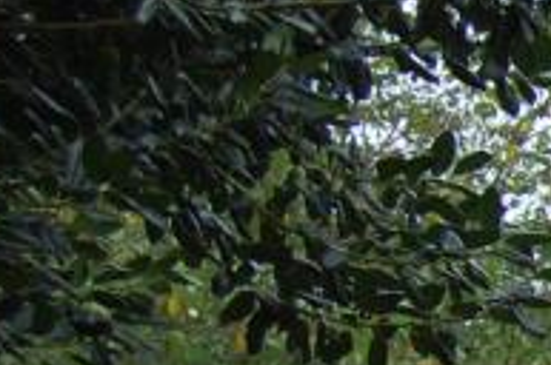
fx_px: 4110
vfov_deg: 5.0
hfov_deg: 7.1
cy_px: 624
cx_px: 1426
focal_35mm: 269
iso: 220
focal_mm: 30
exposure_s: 1/125
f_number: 5.6
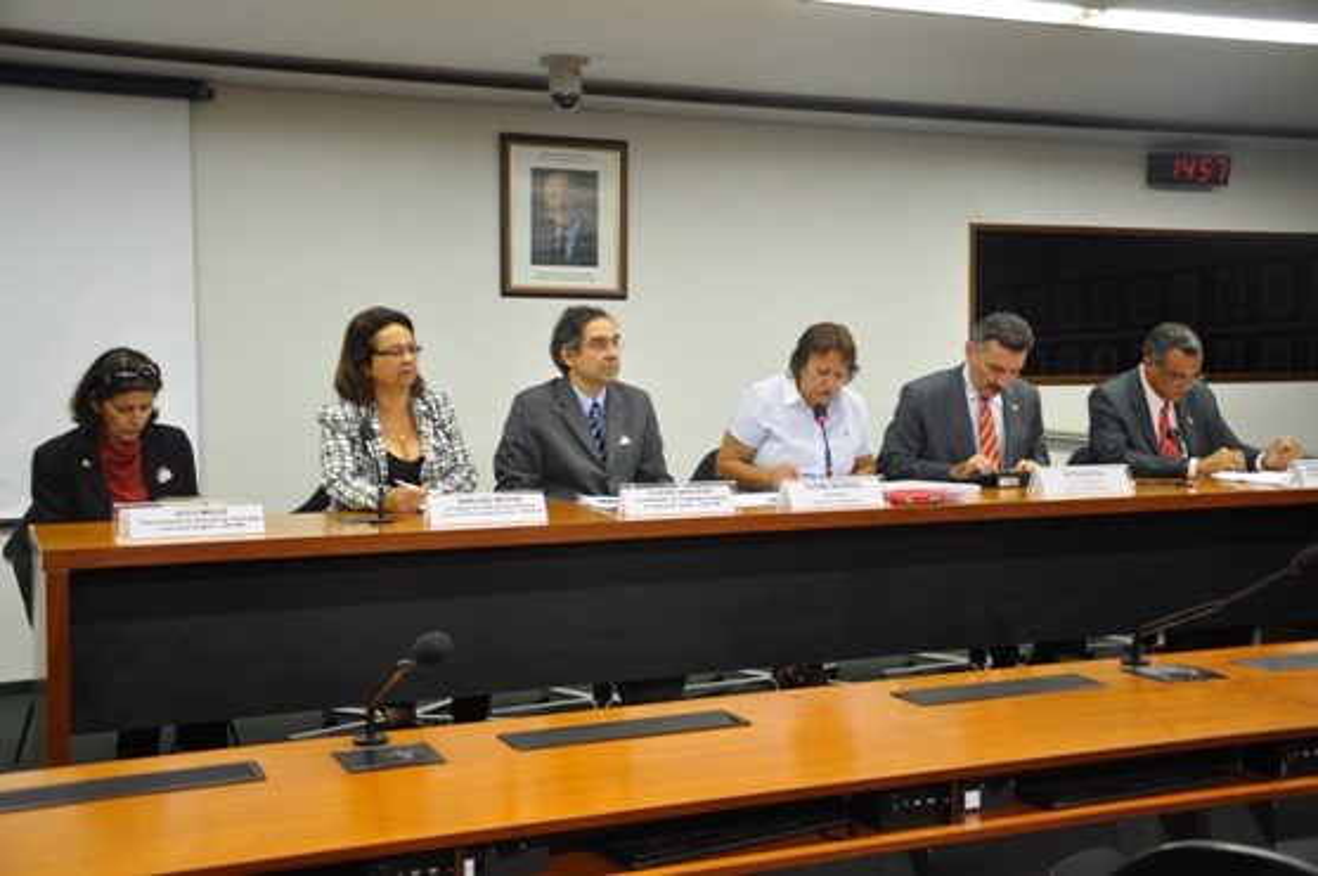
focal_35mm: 42
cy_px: 438
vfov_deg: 31.8
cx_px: 659
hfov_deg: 46.4
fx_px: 1536
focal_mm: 28
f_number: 4.2
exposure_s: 1/20
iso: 400
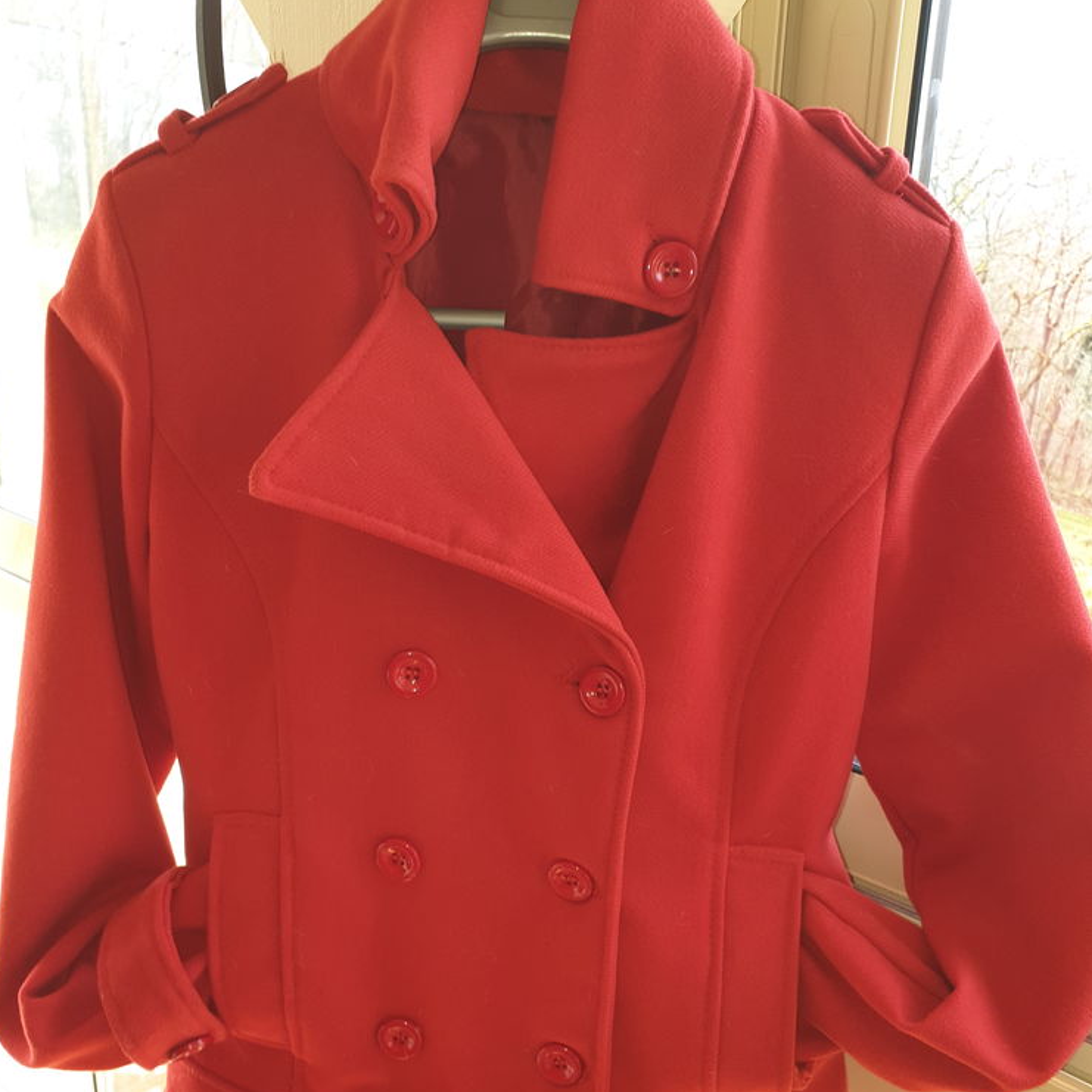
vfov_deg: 52.5
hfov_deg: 52.5
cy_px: 588
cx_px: 542
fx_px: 1106
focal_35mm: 31
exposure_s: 1/100
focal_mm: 4.3
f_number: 2.4
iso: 50
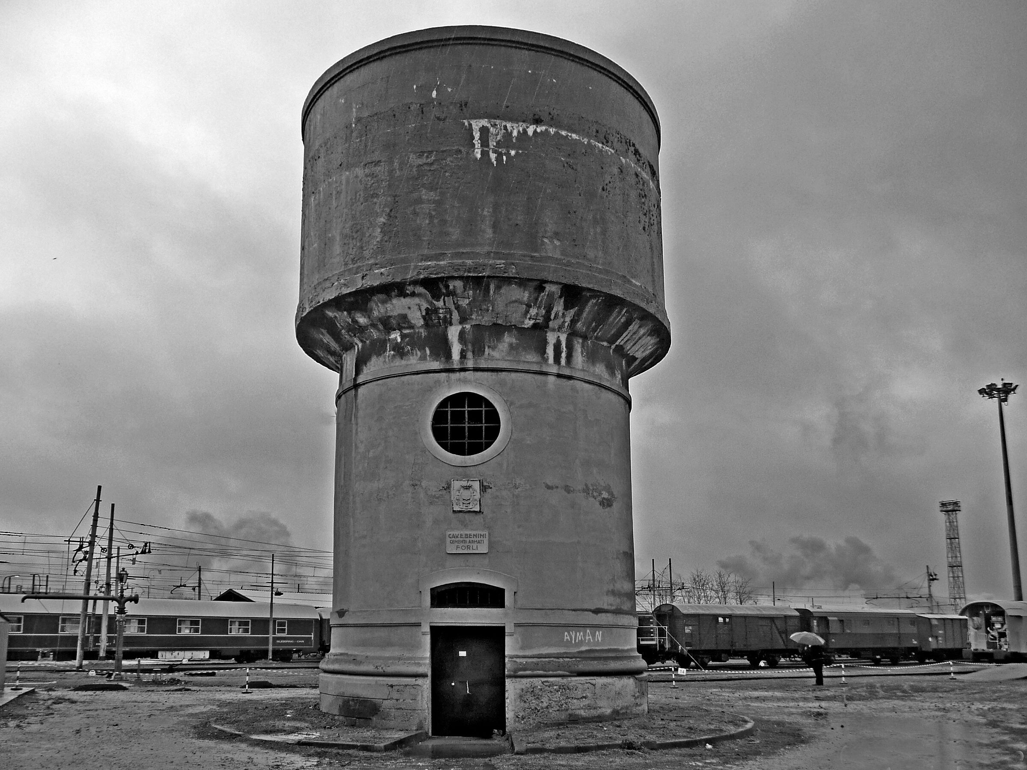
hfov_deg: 63.4
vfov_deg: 49.7
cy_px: 385
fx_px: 831
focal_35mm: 28
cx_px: 514
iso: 100
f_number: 3.3
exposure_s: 1/100
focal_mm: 4.6
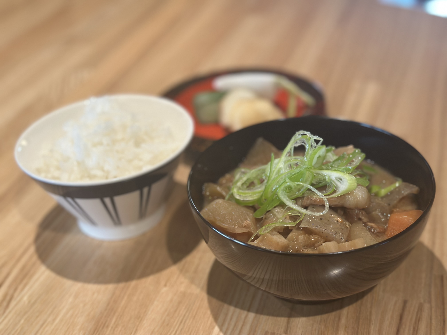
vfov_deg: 30.3
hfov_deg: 39.7
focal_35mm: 48
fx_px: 620
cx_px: 224
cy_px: 168
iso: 160
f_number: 1.78
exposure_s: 1/50
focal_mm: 6.86
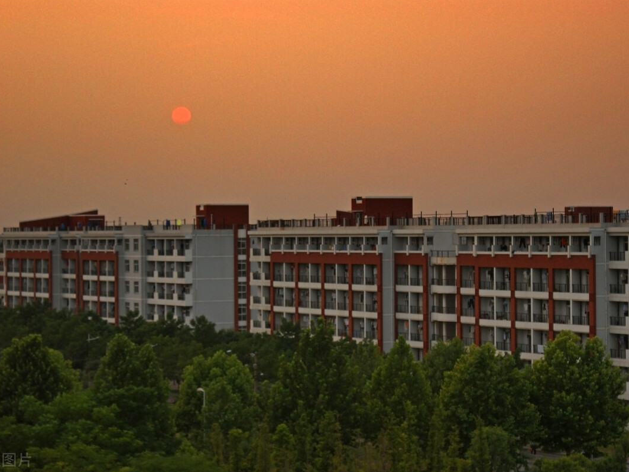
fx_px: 2071
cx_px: 322
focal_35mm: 114
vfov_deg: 13.0
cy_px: 235
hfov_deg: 17.3
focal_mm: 70
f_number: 5.6
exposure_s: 1/125
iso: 320
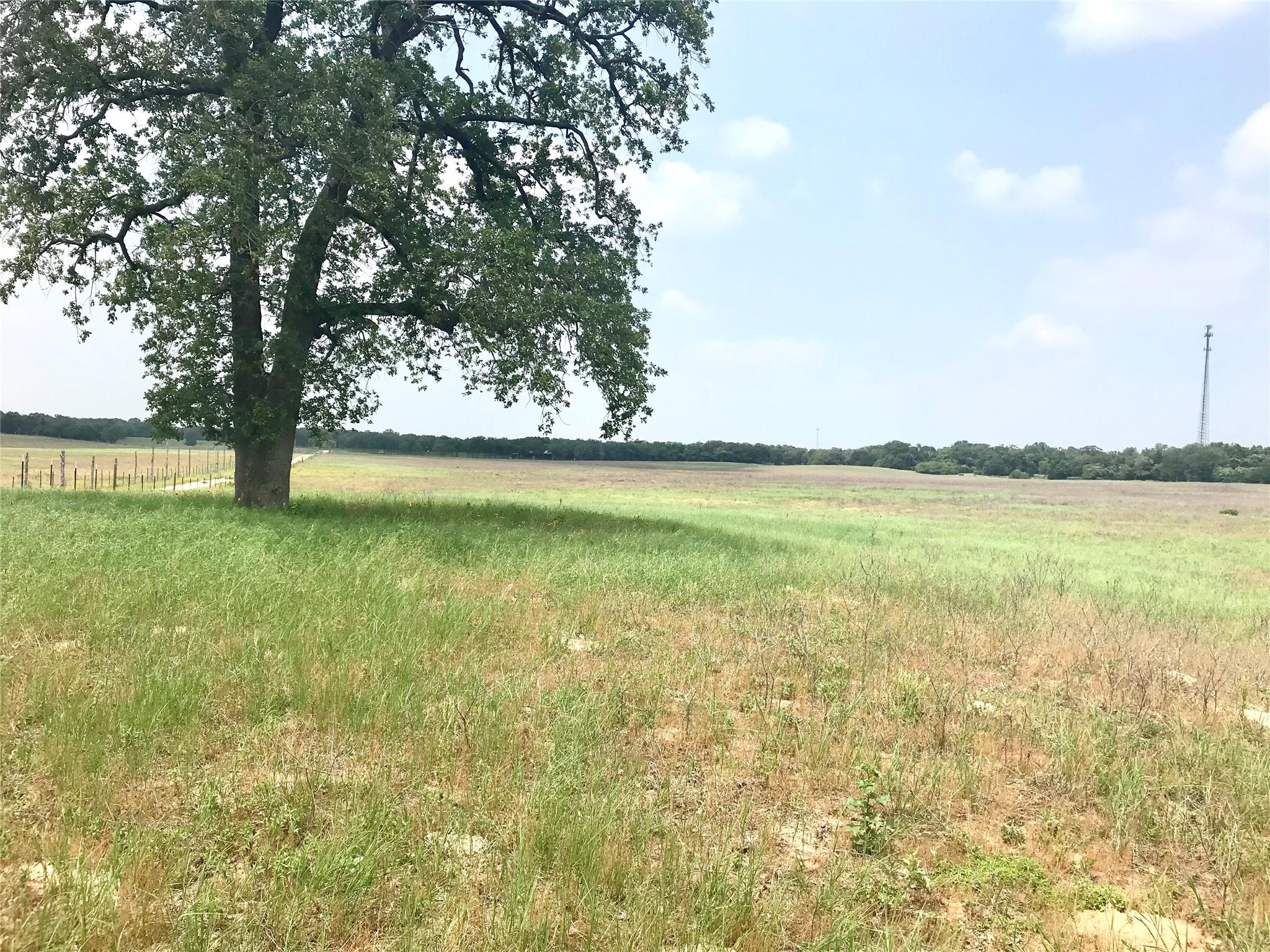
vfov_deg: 49.7
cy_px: 476
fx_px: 1027
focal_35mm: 28
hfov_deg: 63.4
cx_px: 635
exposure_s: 1/3546
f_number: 1.8
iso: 20
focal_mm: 3.99
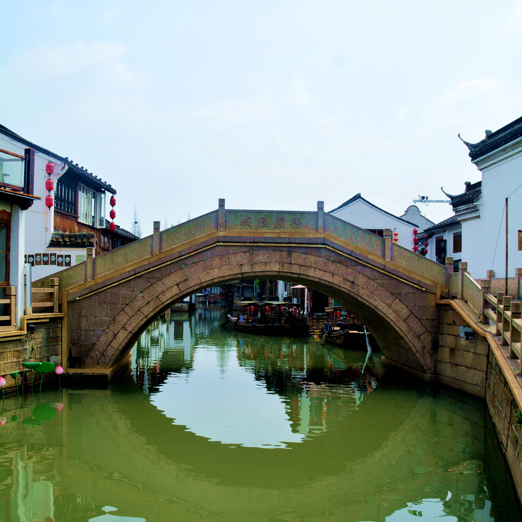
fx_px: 597
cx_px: 264
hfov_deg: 47.2
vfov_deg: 47.1
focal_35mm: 35
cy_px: 294
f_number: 11
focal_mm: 18
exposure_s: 1/400
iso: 200
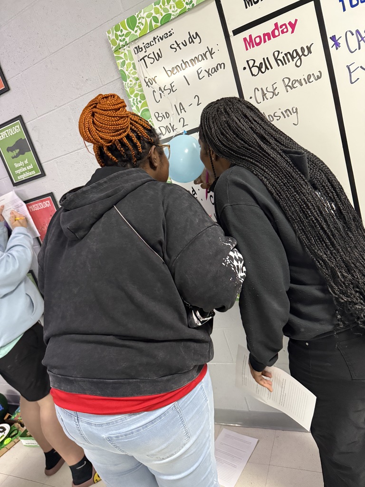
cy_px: 244
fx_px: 337
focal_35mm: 24
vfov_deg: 71.6
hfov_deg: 56.8
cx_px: 182
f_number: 1.78
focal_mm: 6.76
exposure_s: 1/60
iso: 800
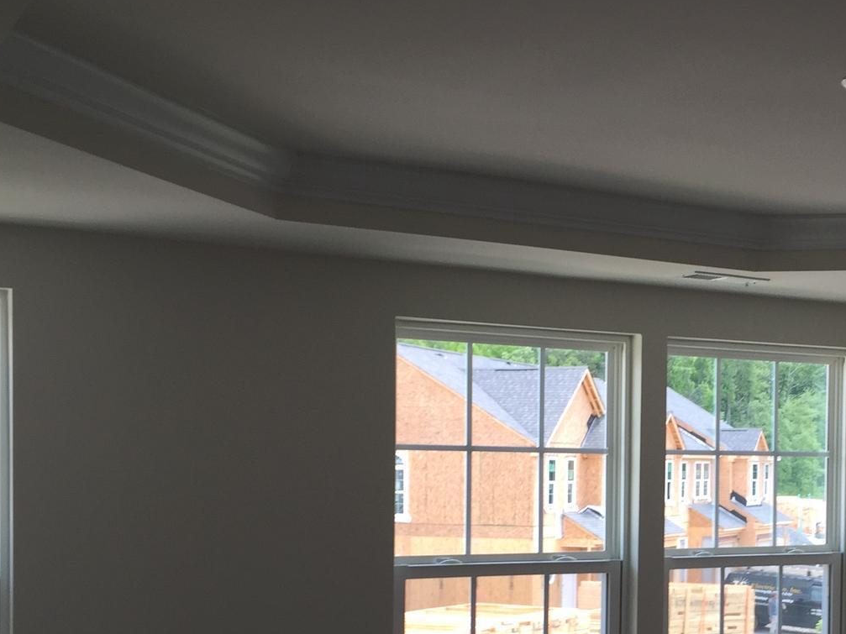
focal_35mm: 59
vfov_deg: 24.3
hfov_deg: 31.5
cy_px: 541
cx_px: 728
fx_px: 1442
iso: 32
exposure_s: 1/114
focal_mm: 4.15
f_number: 2.2
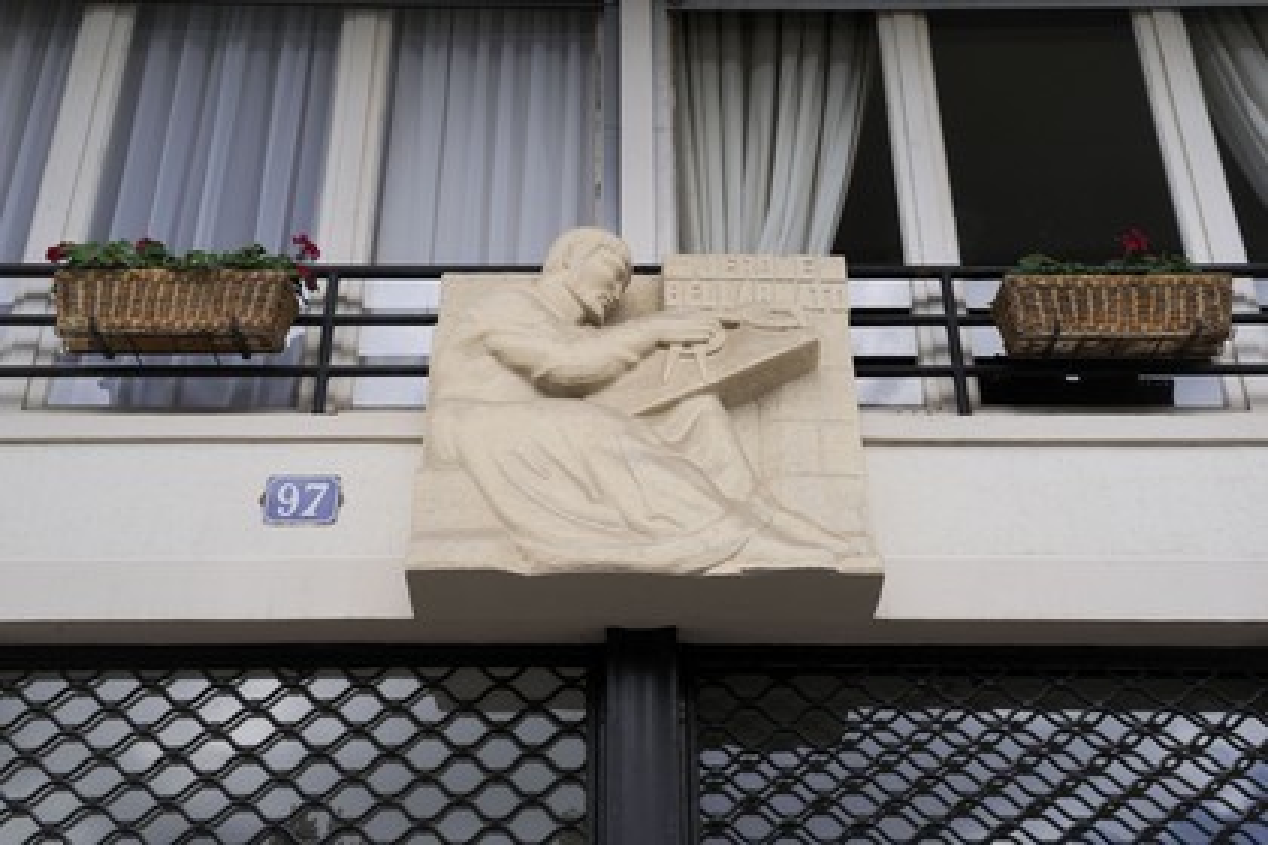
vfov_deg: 29.9
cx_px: 634
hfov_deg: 43.6
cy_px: 422
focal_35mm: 45
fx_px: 1585
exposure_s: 1/160
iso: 200
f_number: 9
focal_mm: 45
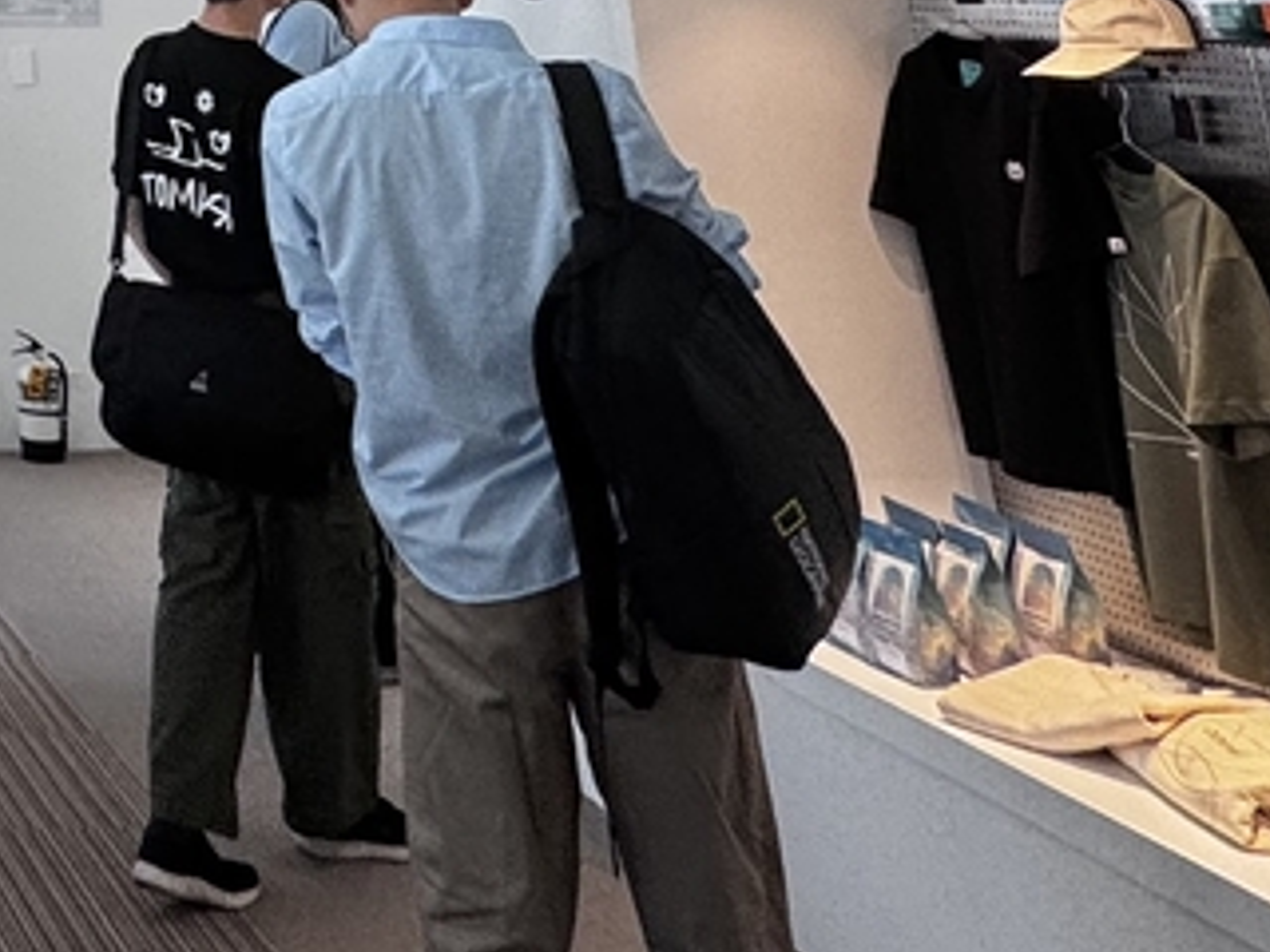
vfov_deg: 20.8
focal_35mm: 56
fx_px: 2055
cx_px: -452
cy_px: -595
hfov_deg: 27.6
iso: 64
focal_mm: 2.2
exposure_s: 1/120
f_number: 2.2
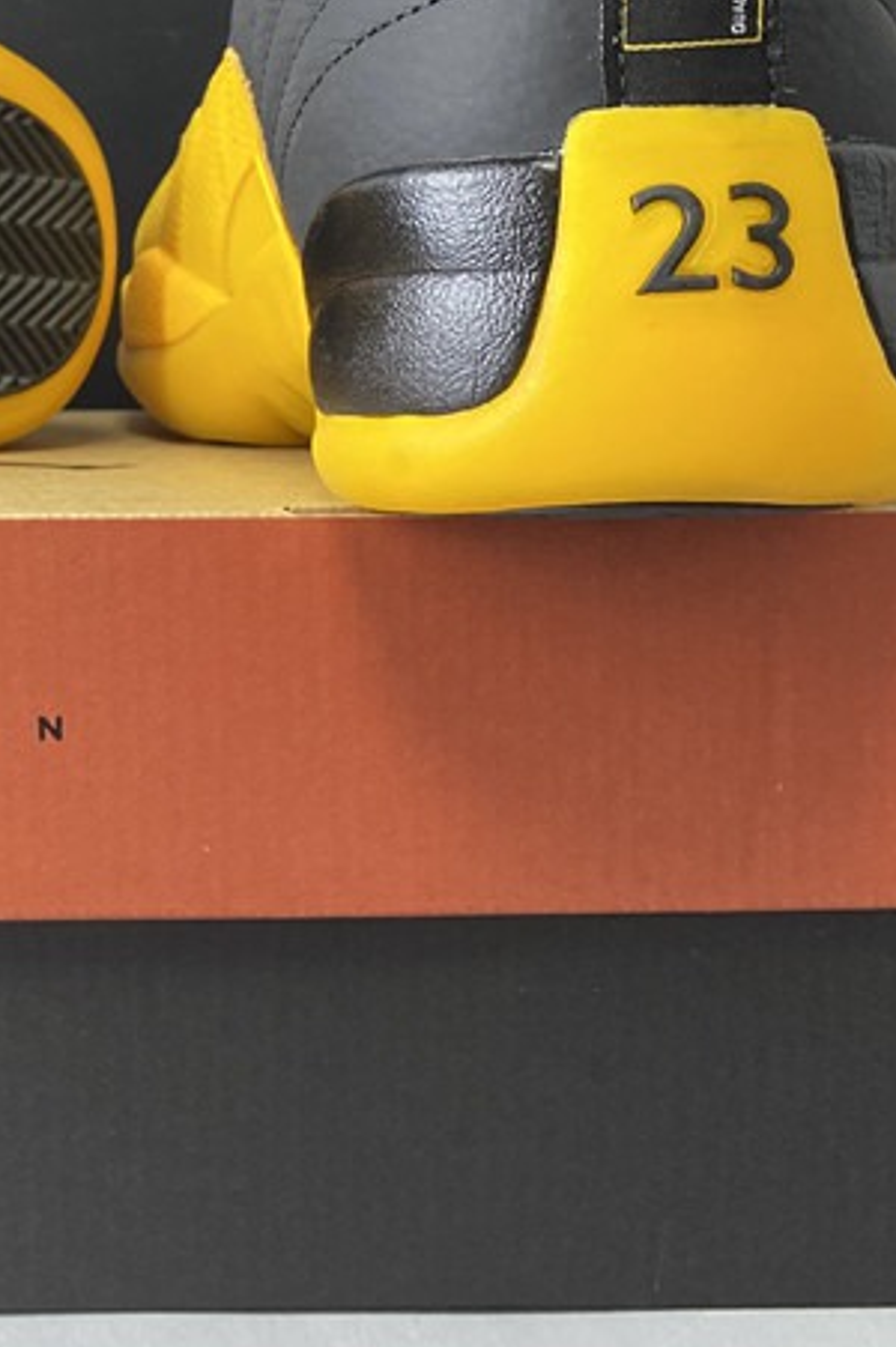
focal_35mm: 60
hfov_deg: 20.5
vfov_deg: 32.7
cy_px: 320
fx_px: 2243
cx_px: -281
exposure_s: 1/50
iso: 160
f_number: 1.8
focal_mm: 4.25
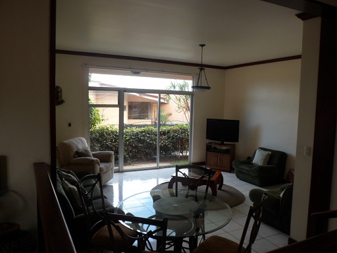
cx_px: 168
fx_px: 263
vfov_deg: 51.4
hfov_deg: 65.3
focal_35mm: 27
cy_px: 126
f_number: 3.3
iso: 80
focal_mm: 4.9
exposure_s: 1/45
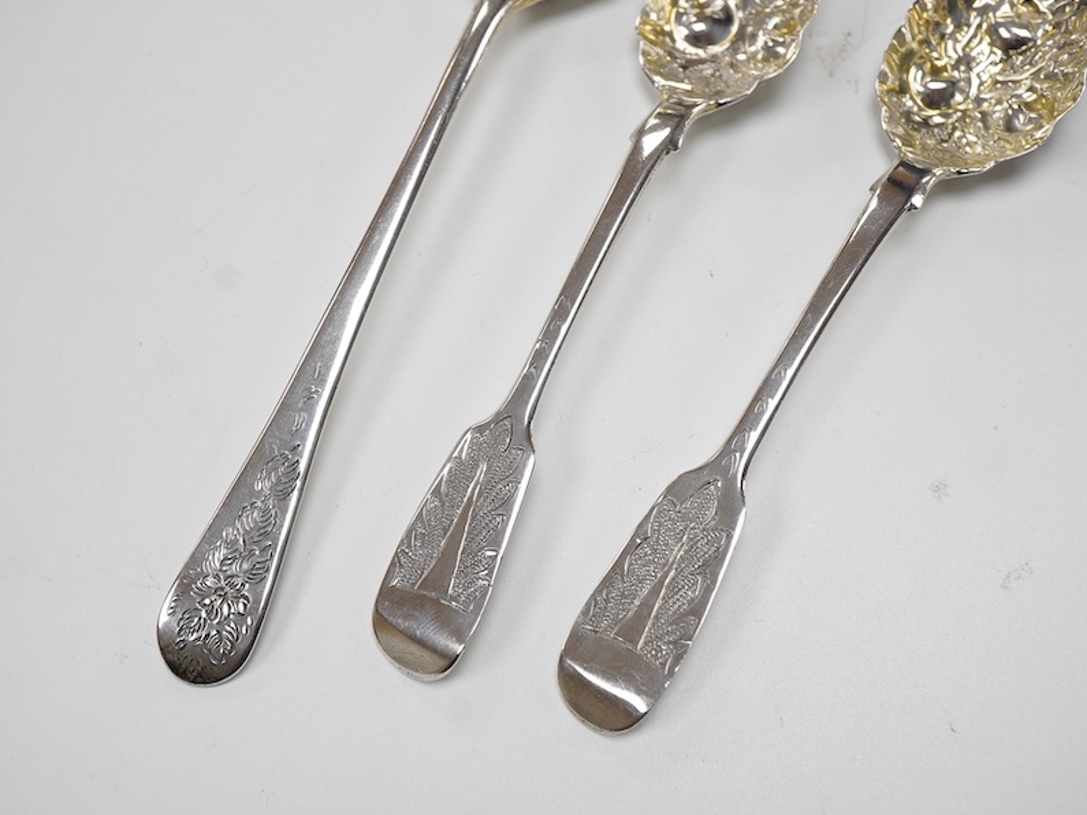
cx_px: 529
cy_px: 408
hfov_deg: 38.9
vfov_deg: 29.7
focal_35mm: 49
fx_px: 1538
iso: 800
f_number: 10
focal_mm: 30
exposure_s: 1/125
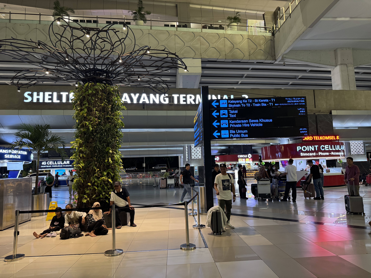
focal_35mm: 24
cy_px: 139
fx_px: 257
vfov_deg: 56.8
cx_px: 186
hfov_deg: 71.6
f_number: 1.78
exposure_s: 1/50
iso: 320
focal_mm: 6.76
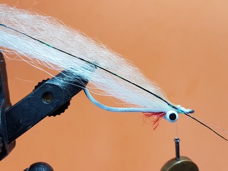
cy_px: 86
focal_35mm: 26
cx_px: 114
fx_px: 171
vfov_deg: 53.1
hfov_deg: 67.3
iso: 50
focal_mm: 4.2
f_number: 1.7
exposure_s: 1/50
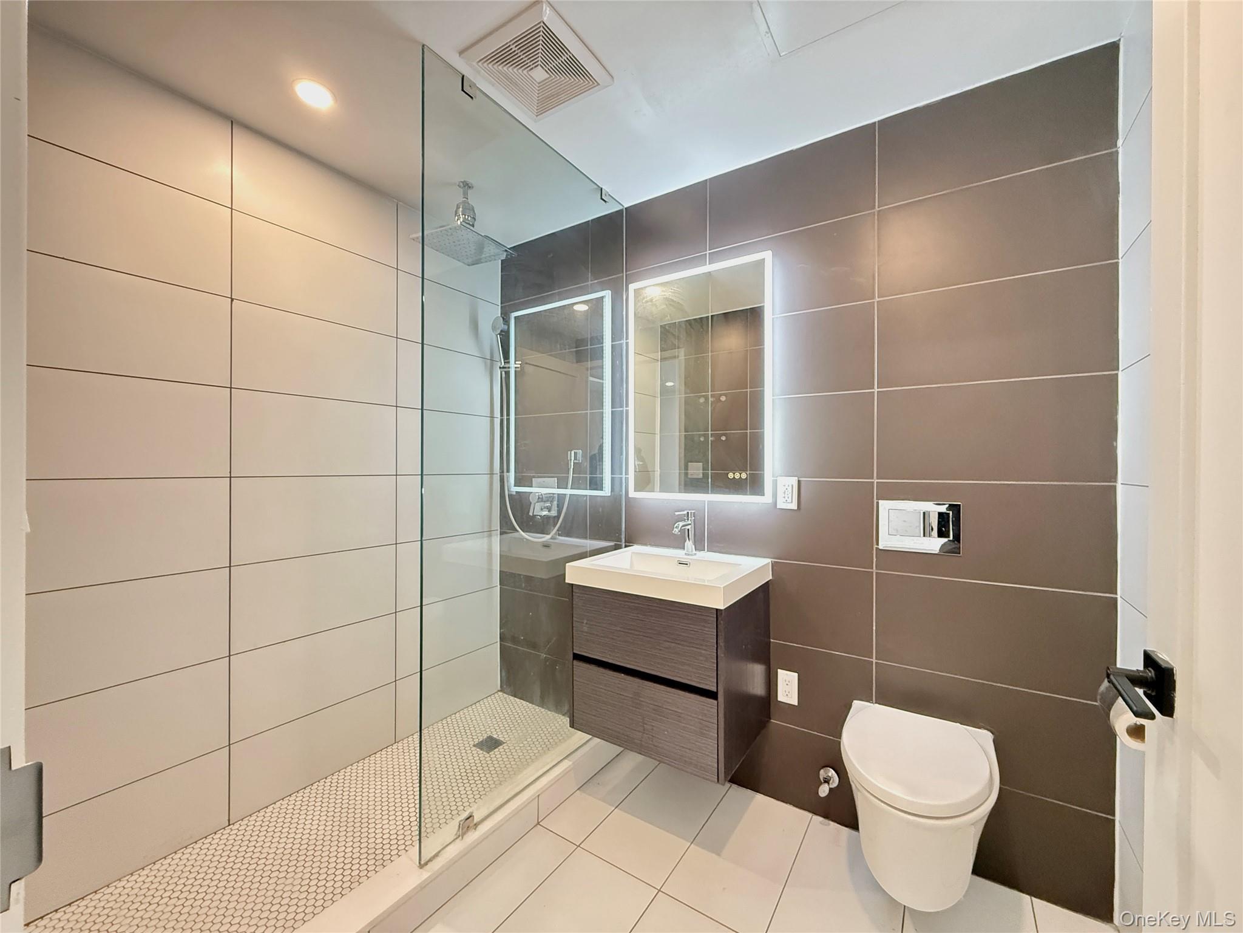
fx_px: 503
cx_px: 622
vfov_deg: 85.7
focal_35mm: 14
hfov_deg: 102.1
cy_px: 466
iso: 800
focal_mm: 2.22
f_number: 2.2
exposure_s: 1/60
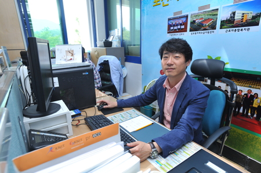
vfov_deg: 57.1
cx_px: 130
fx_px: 159
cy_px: 86
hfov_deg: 78.6
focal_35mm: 22
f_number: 5.6
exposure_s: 1/160
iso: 1000
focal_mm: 22
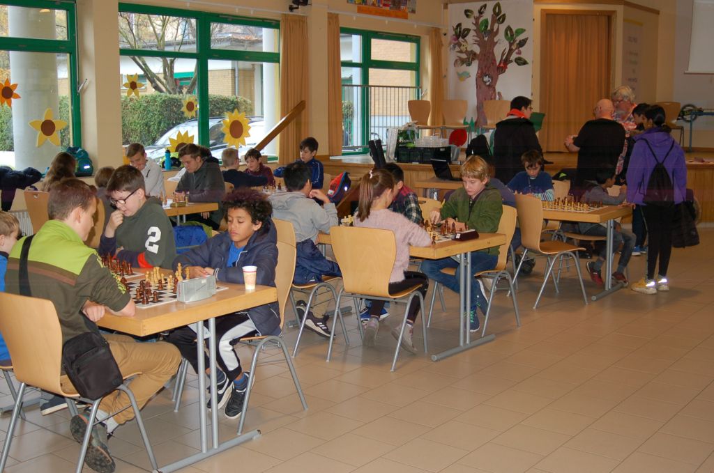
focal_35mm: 42
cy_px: 236
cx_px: 357
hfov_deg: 46.5
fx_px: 832
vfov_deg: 31.8
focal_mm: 28
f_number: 3.3
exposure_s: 1/60
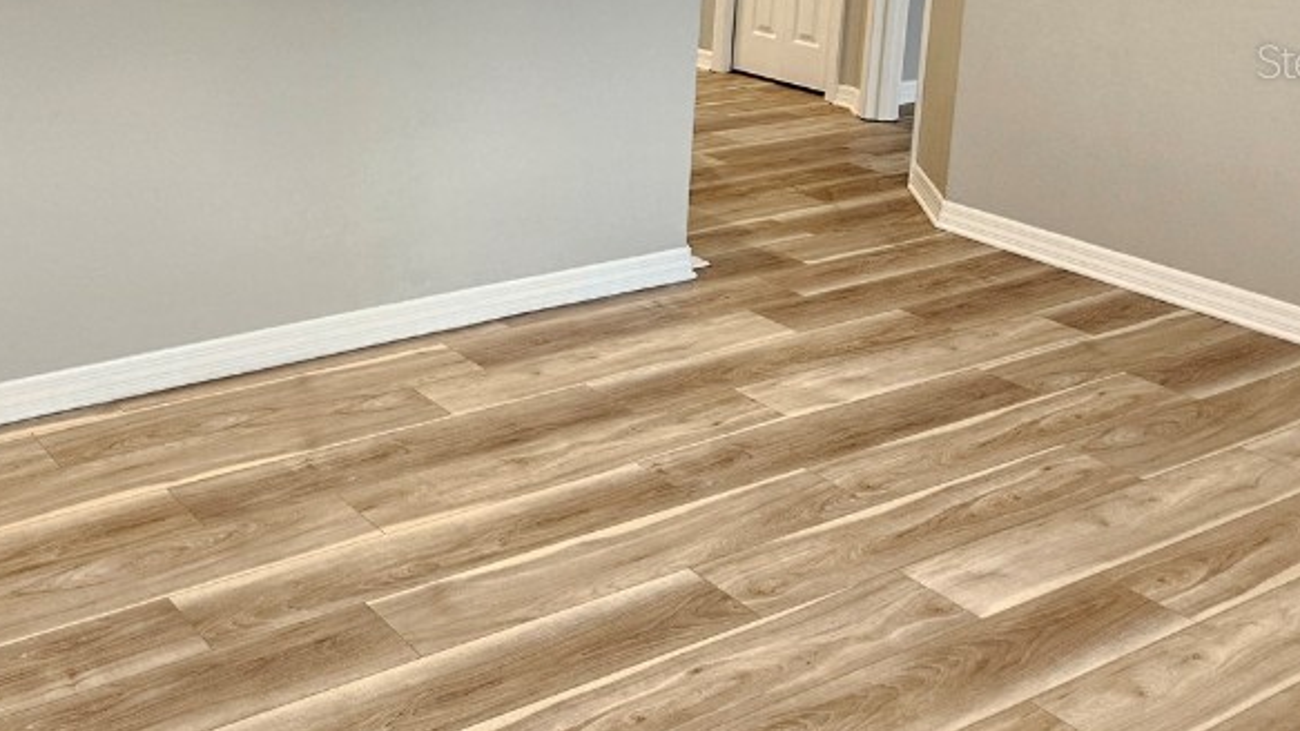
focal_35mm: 44
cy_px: 60
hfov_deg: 44.8
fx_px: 1517
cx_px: 326
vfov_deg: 26.1
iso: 500
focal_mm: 5.4
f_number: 1.8
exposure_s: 1/120
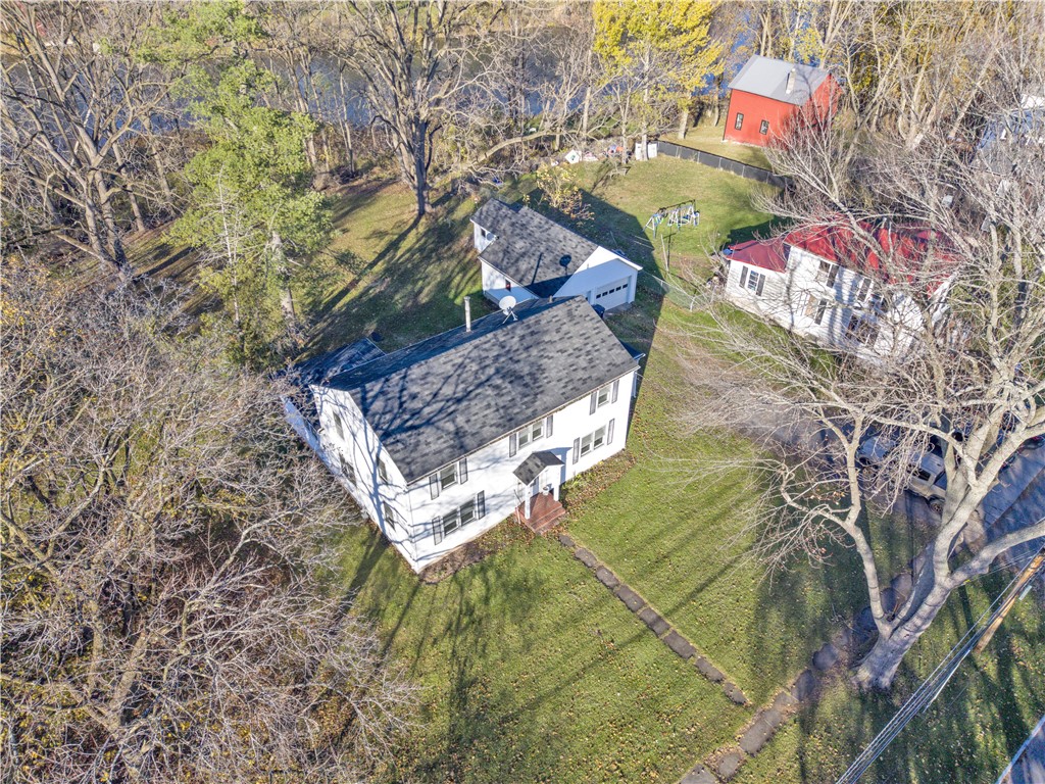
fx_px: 694
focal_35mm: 23
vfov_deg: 58.9
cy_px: 392
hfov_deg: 73.9
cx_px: 522
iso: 400
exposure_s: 1/4000
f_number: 1.8
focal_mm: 8.67
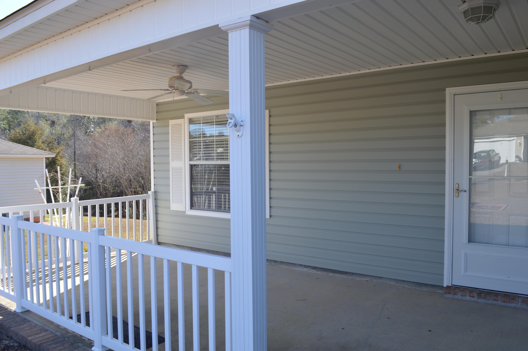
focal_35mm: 27
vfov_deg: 47.8
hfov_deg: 67.4
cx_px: 264
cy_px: 176
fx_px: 396
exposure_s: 1/125
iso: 125
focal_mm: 18
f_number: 5.6
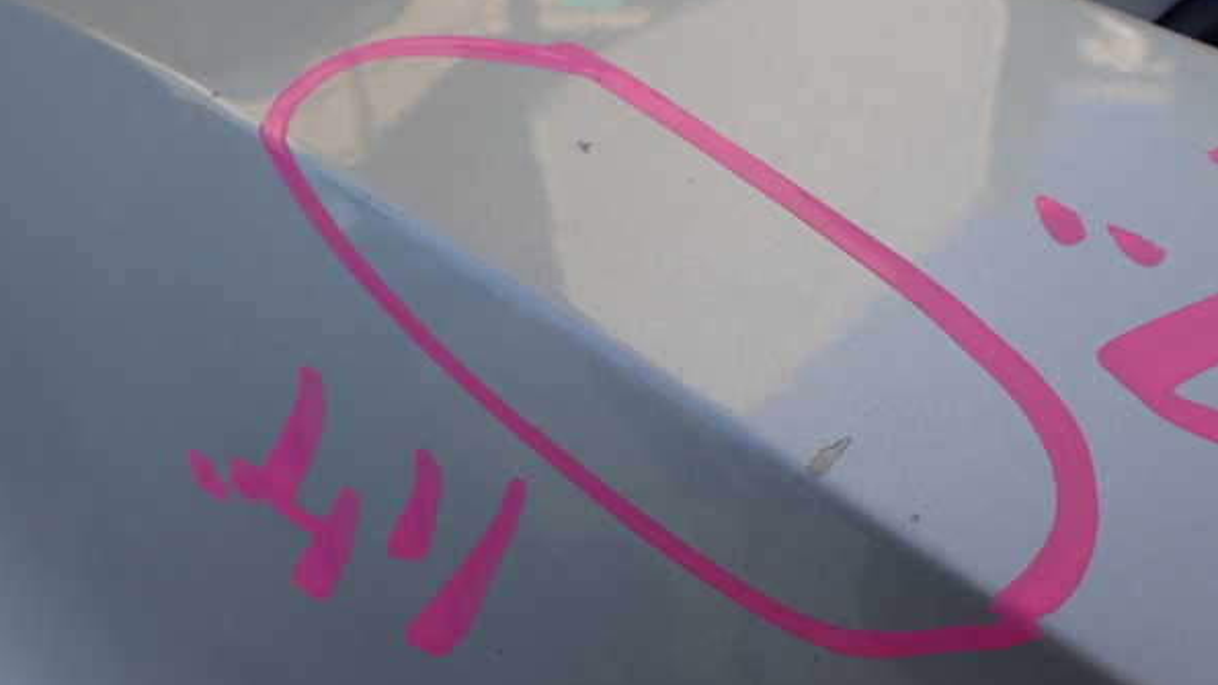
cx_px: 609
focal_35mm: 33
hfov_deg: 59.5
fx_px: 1066
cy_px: 320
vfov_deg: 35.6
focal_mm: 5.4
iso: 100
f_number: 3.2
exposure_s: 1/320
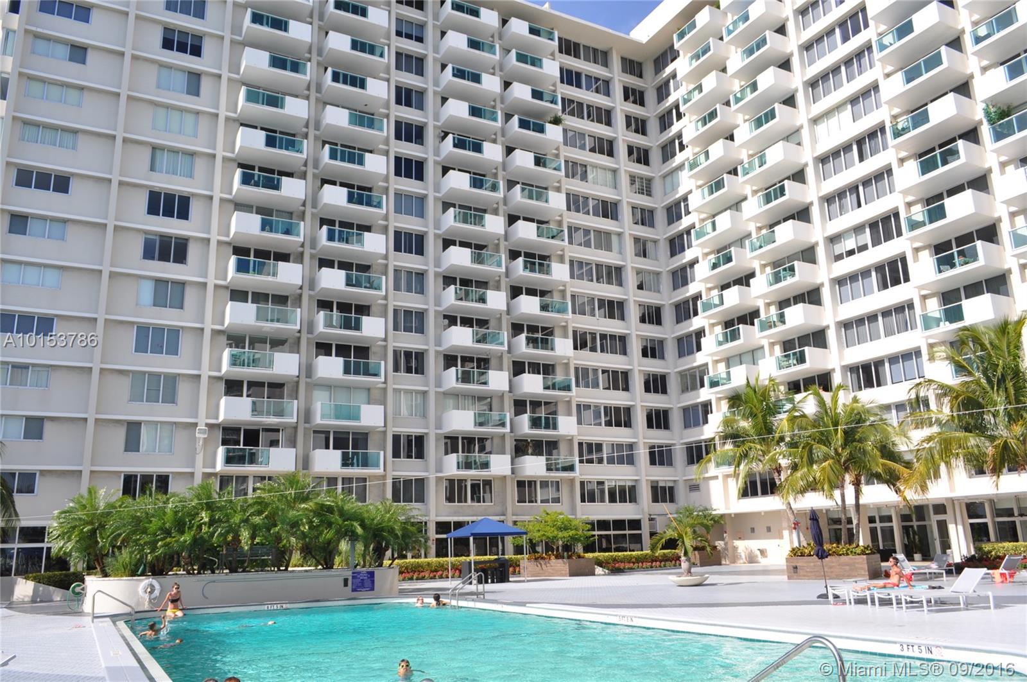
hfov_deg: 67.5
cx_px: 514
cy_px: 341
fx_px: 769
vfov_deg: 47.8
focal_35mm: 27
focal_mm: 18
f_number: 9
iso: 200
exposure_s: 1/320
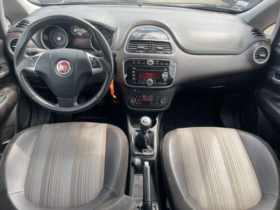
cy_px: 105
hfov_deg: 67.3
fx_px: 210
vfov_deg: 53.1
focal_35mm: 26
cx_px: 140
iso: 32
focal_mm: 4.2
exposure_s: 1/121
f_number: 1.6
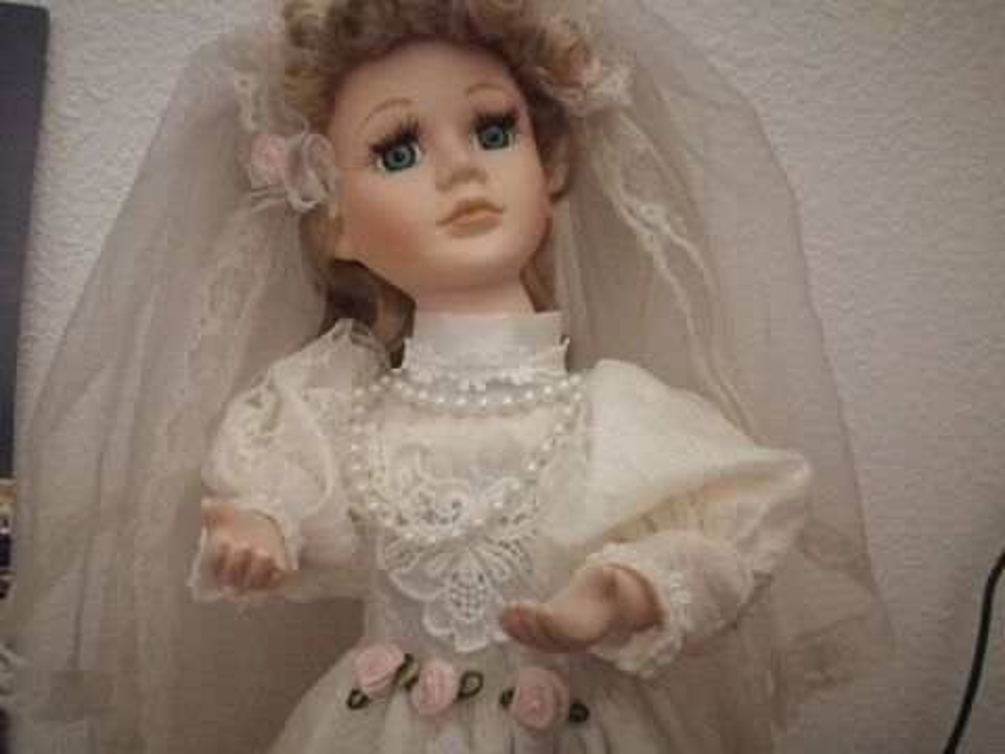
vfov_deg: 53.1
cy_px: 377
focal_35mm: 26
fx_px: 755
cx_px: 502
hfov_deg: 67.3
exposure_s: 1/12.5
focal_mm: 3.62
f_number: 1.8
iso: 1600
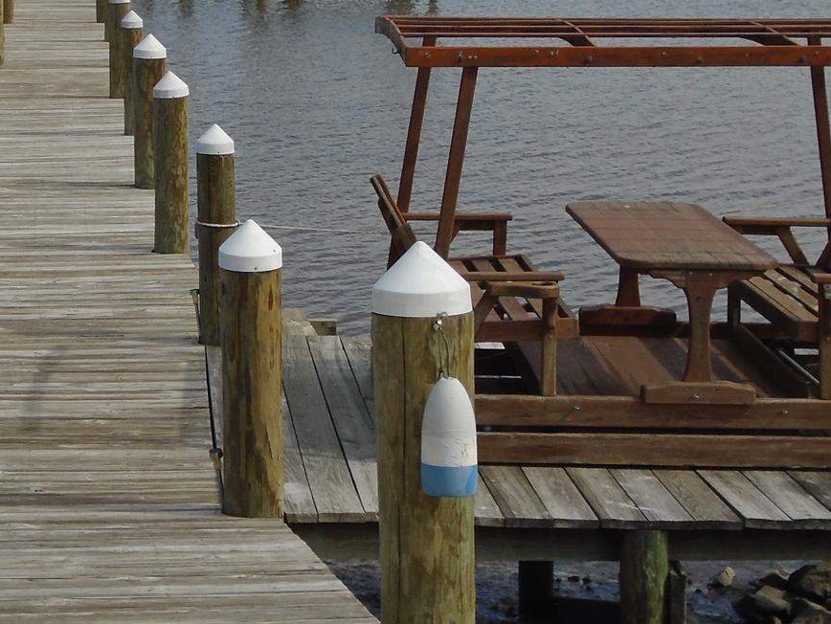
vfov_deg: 14.9
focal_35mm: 99
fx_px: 2378
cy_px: 120
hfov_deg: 19.6
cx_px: 131
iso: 100
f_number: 10.3
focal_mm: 7.4
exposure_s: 1/200
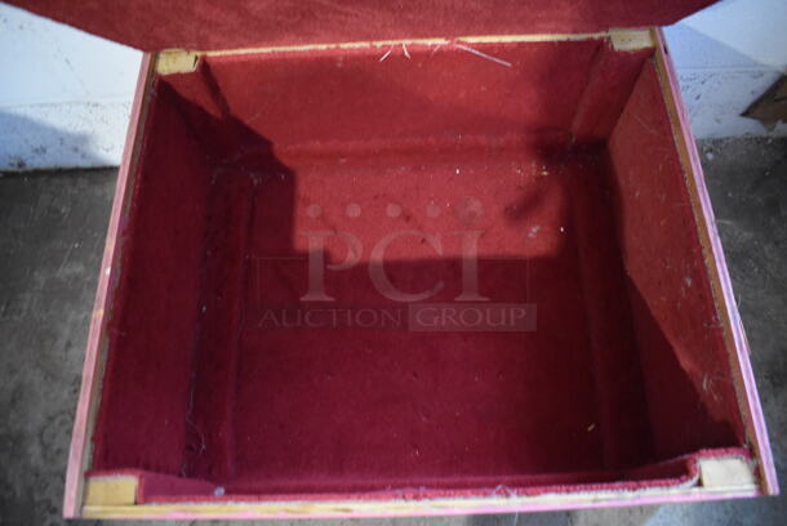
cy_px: 263
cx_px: 394
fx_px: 591
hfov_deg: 67.3
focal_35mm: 27
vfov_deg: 48.0
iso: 3200
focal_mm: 18
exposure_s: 1/30
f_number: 3.5
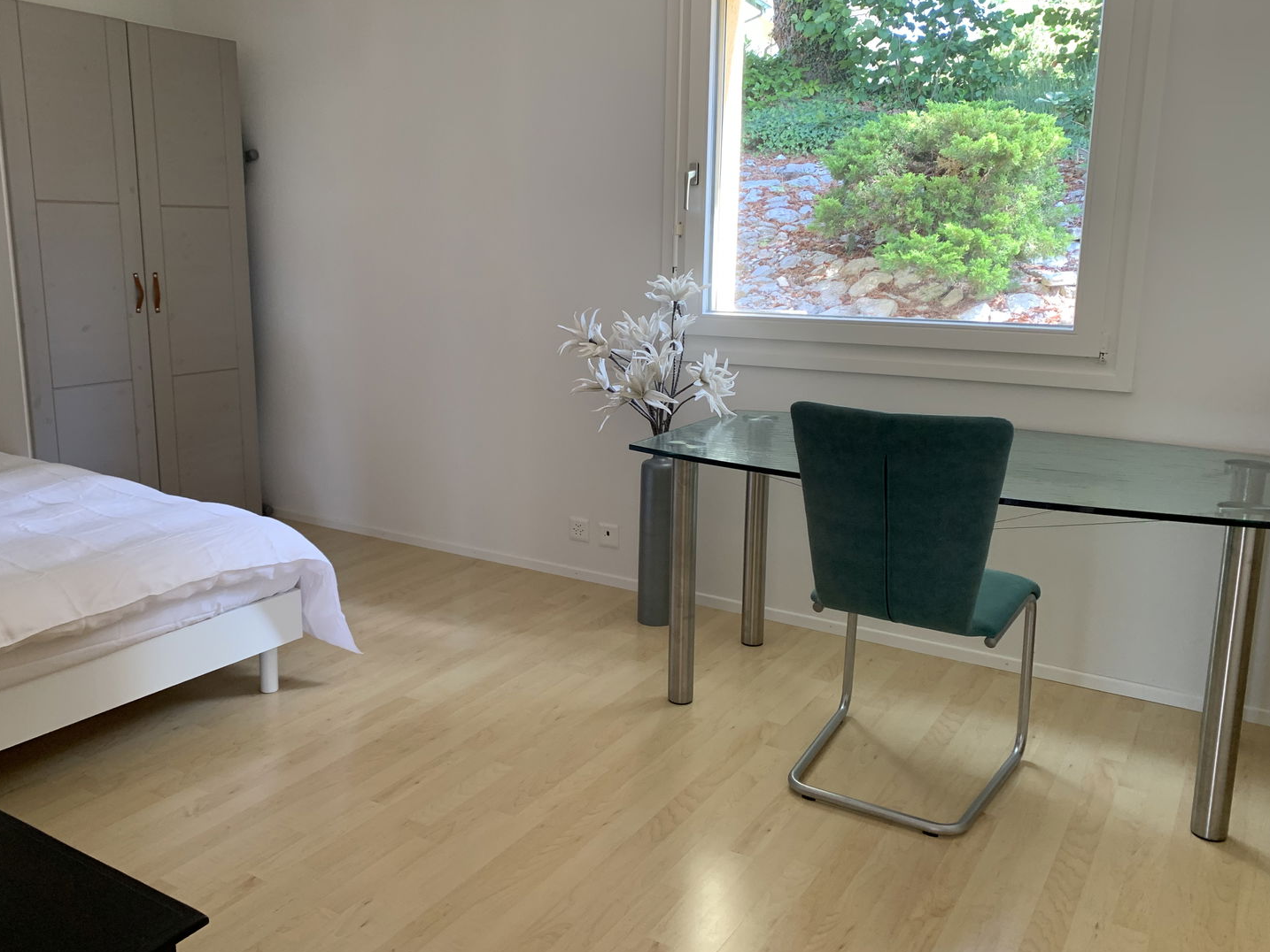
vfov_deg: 48.2
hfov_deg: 61.6
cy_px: 455
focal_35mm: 29
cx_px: 589
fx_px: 1064
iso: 100
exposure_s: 1/64
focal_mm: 4.25
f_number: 1.8
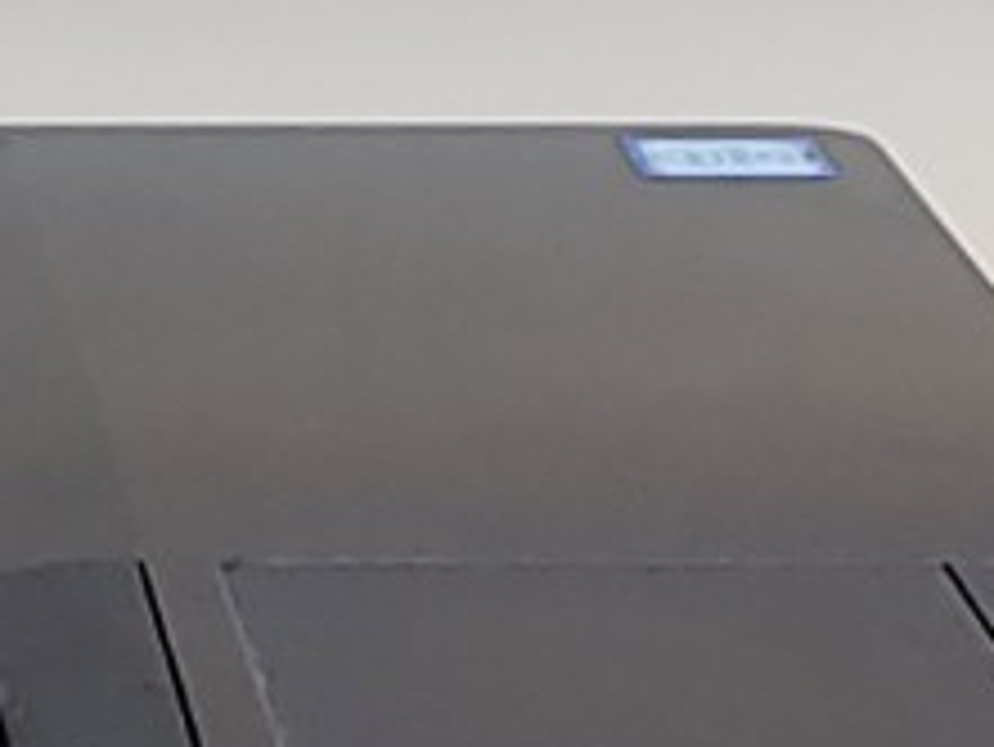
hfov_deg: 6.5
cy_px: -477
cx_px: -648
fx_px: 8619
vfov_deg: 4.9
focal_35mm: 300
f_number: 1.8
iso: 50
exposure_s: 1/120
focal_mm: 4.36
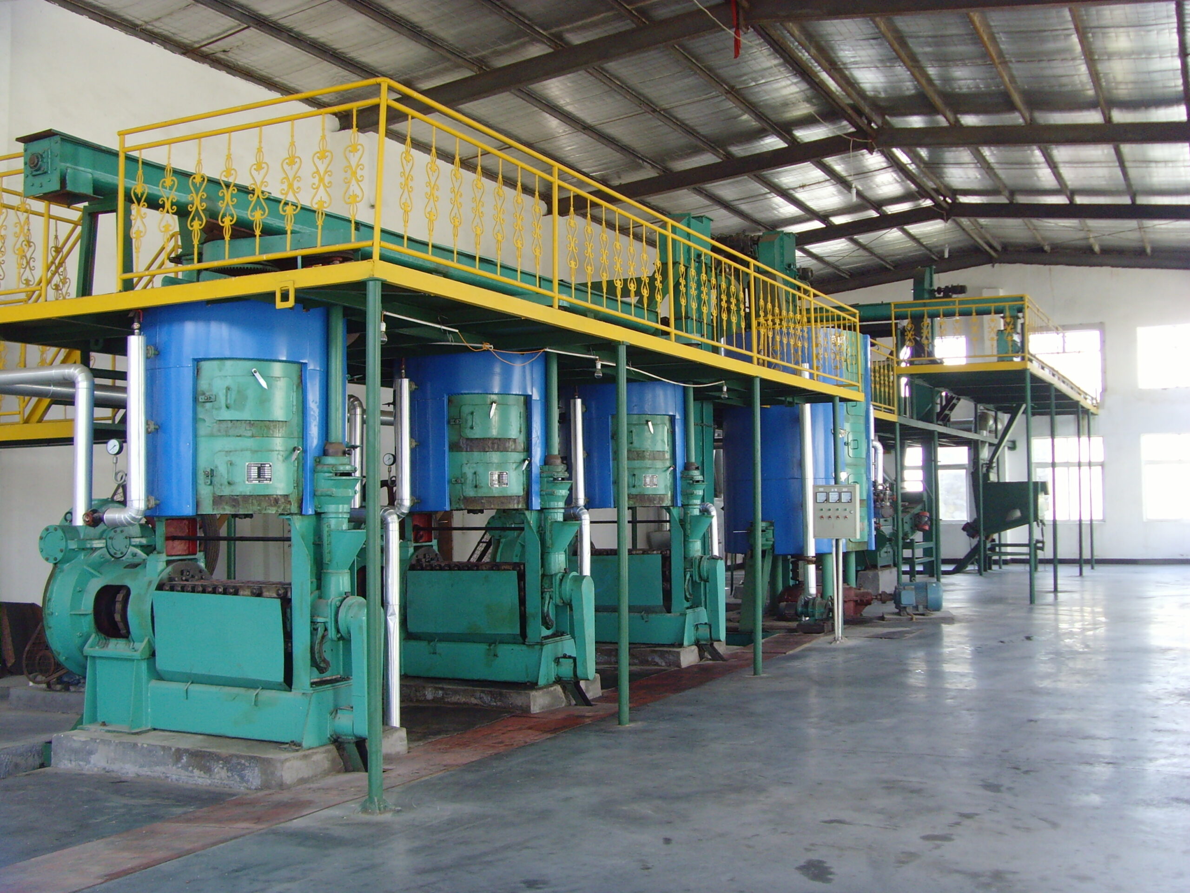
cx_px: 595
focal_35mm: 39
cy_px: 446
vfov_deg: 36.8
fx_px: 1341
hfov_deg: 47.9
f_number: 3.5
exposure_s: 1/45
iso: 120
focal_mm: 6.6
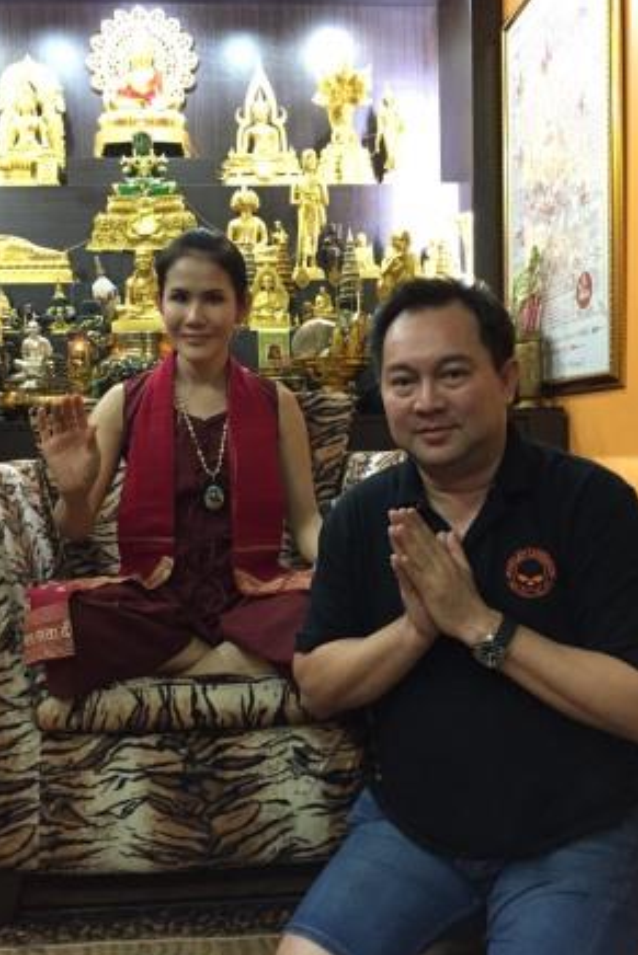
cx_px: 276
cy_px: 484
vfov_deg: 60.3
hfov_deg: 42.3
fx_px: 823
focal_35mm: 31
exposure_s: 1/30
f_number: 2.2
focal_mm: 4.15
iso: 250
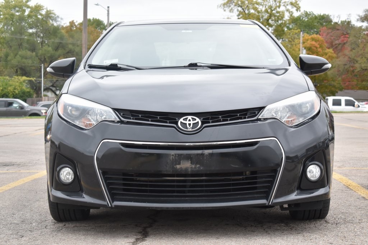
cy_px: 122
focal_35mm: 82
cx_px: 184
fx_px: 843
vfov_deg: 16.6
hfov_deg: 24.6
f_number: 5.6
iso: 640
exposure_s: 1/60
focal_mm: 55
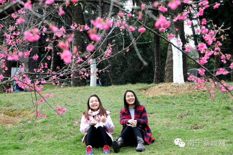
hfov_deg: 13.1
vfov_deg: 8.7
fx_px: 1018
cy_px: 78
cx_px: 116
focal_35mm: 158
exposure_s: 1/320
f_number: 10
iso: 800
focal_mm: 105
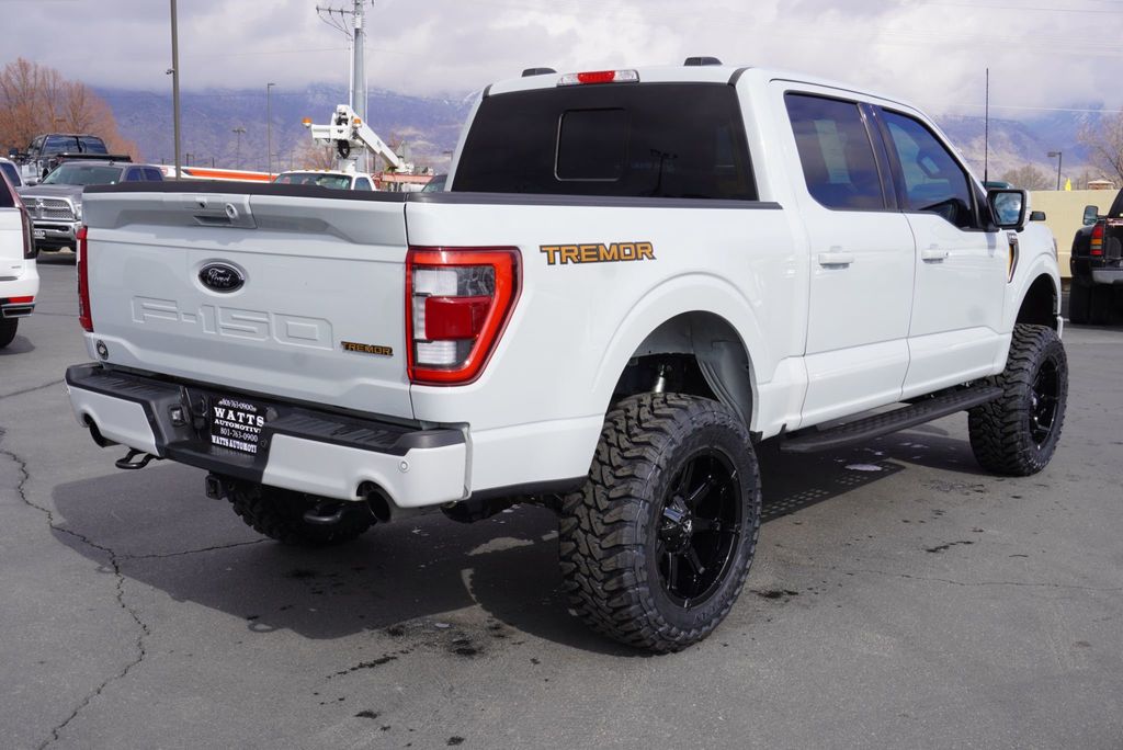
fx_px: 1170
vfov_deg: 35.5
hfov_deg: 51.3
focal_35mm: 38
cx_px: 562
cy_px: 375
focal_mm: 25
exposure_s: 1/160
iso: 100
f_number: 11
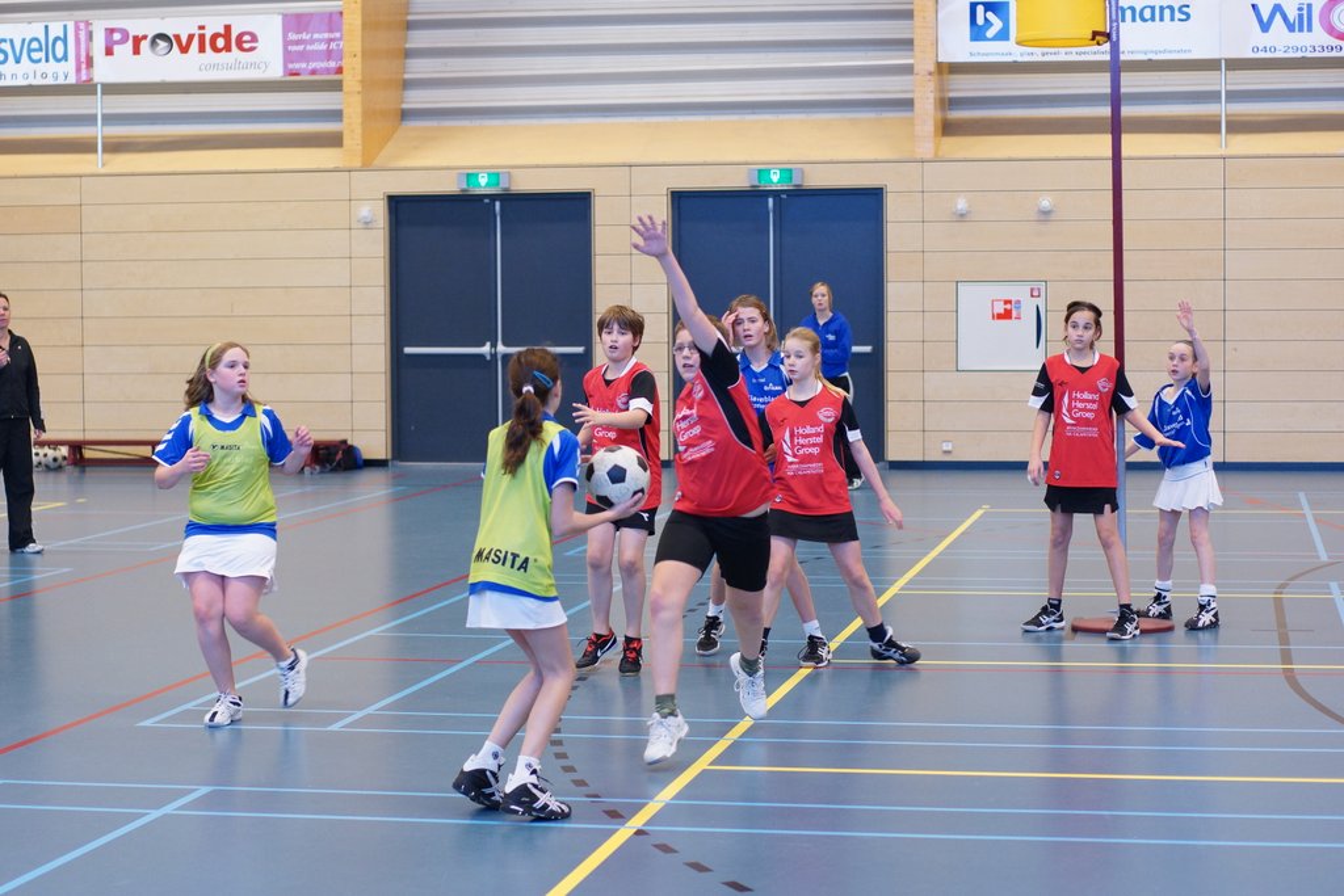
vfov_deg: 18.2
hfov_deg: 27.0
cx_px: 672
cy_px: 448
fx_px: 2800
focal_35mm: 75
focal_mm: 50
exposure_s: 1/200
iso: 800
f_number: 2.2
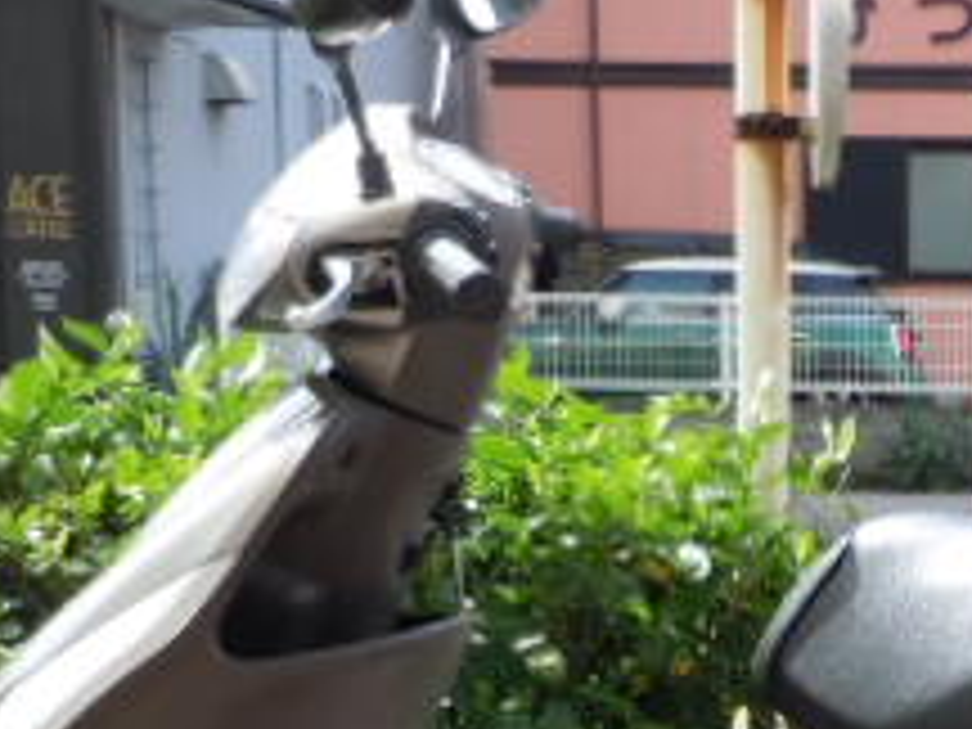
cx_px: 963
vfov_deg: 17.2
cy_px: 783
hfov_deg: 22.7
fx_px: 2331
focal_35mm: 83
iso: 100
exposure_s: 1/250
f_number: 3.7
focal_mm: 5
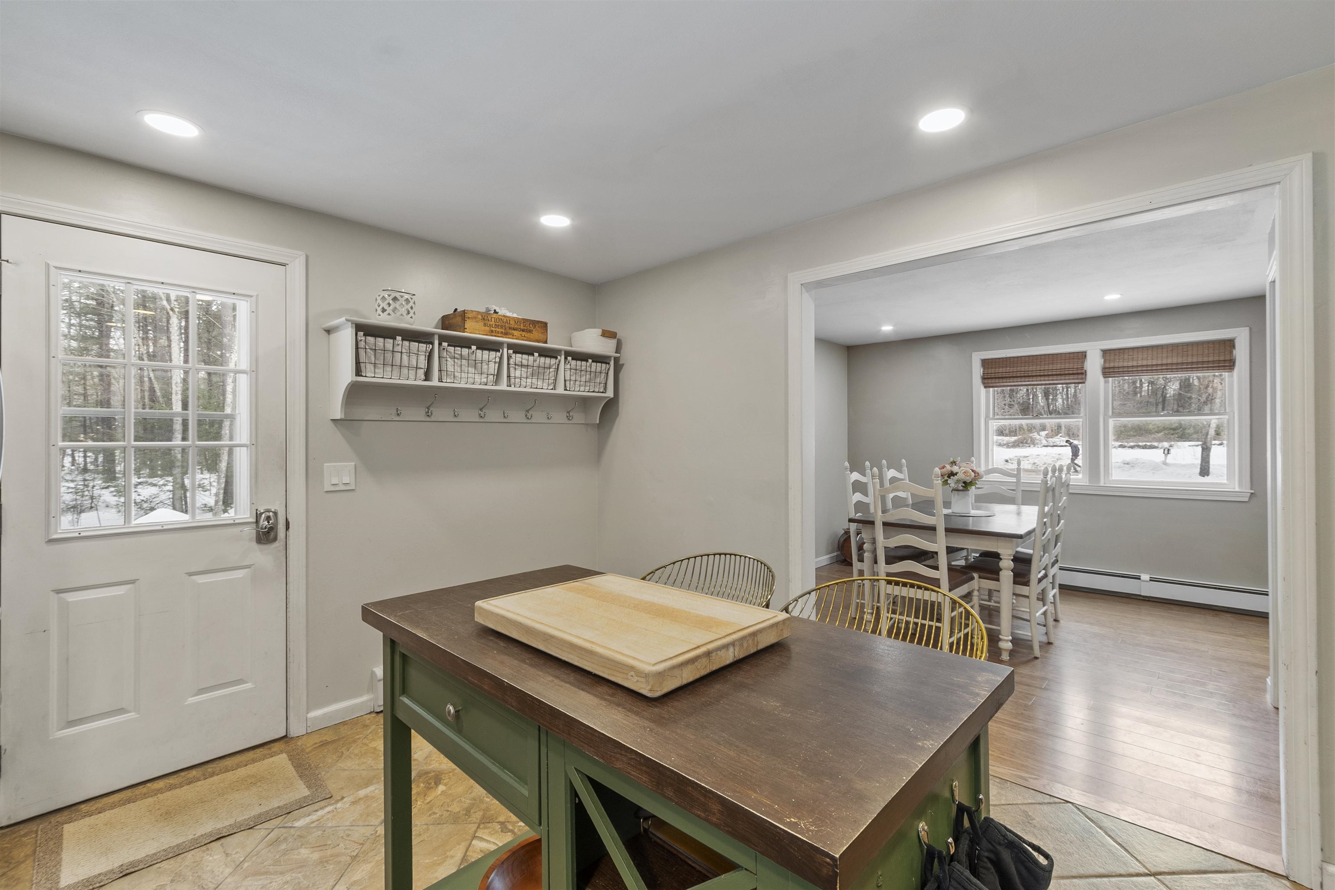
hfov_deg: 100.4
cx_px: 668
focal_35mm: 15
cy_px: 445
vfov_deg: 77.3
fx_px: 556
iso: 320
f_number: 8
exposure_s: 1/1.67
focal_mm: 10
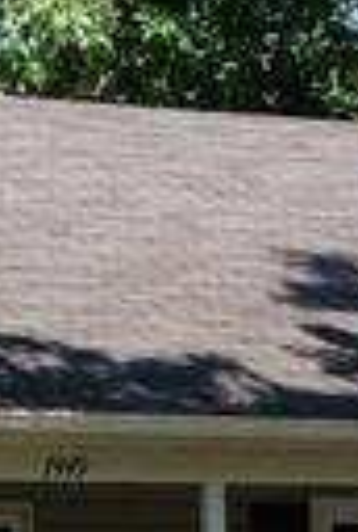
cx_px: 154
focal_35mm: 207
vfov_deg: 9.6
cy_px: 817
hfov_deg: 6.7
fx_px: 3071
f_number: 2.4
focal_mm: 3.3
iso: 32
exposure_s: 1/572
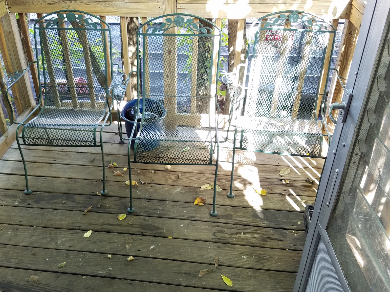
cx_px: 152
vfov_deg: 41.8
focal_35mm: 34
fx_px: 383
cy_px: 137
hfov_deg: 53.5
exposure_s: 1/50
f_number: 1.7
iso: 64
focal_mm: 4.2
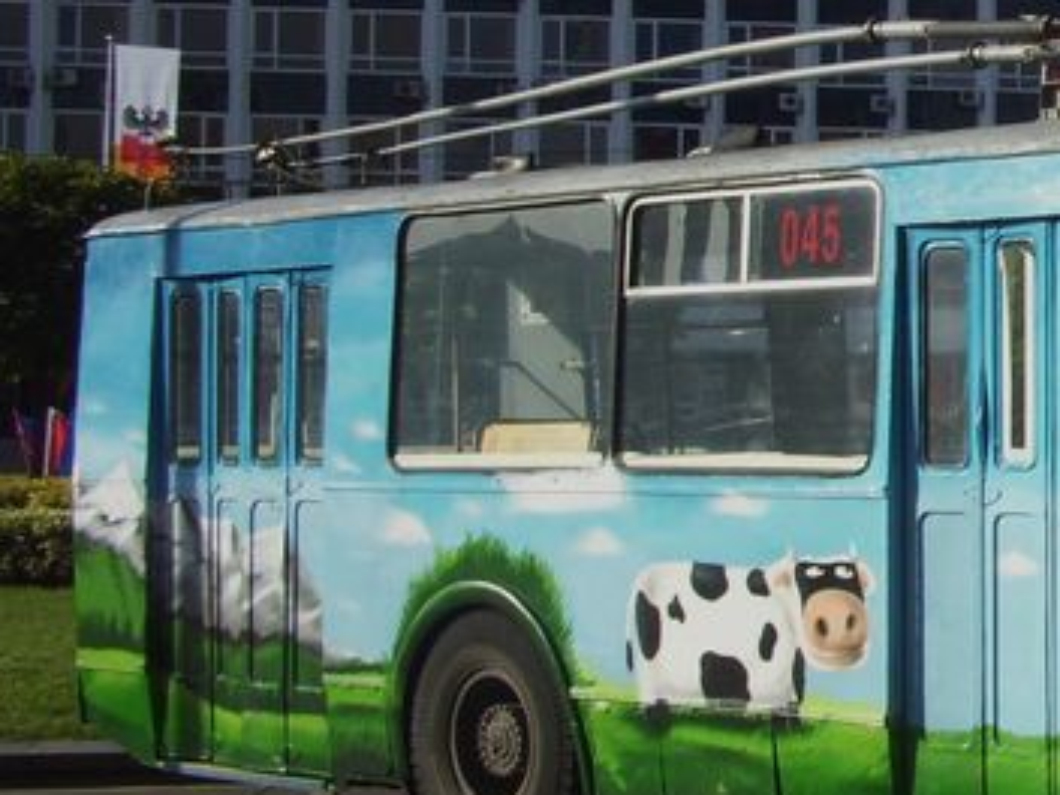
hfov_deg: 18.1
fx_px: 3032
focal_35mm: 99
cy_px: 431
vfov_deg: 14.9
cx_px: 1494
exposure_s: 1/320
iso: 80
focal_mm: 5.7
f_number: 5.6
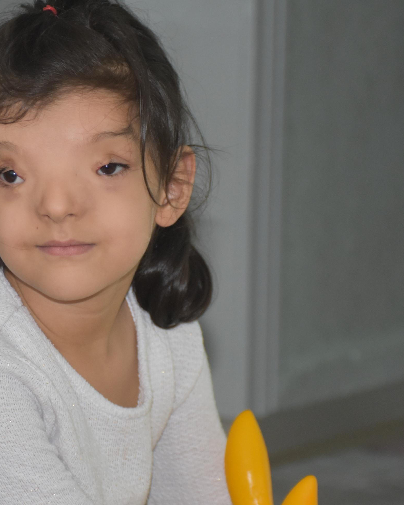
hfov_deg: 7.7
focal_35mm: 200
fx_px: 2989
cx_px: 119
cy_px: 288
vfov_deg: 9.7
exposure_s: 1/60
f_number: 5
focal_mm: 66
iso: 1250
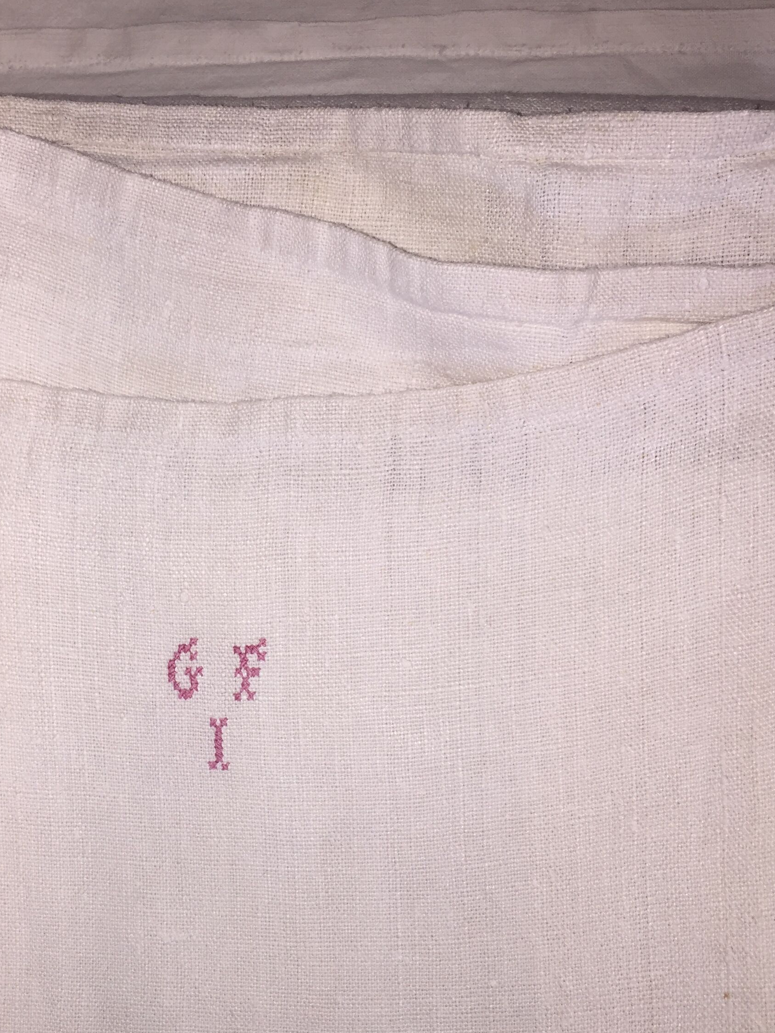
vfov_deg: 44.7
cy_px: 578
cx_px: 254
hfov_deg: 34.0
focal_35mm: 42
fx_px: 1254
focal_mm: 4.15
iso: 32
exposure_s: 1/102
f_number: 2.2
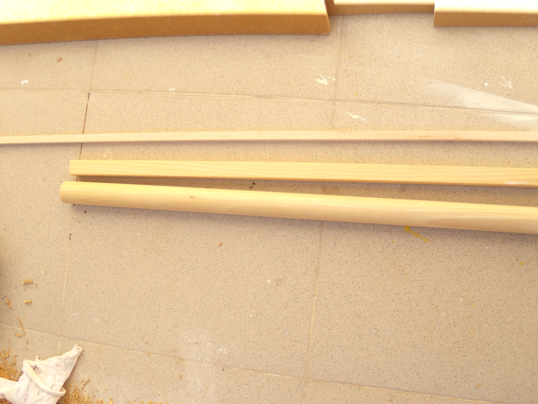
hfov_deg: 51.4
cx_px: 269
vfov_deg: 39.7
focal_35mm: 36
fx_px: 560
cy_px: 202
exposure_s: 1/200
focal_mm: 6.4
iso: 80
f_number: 3.6
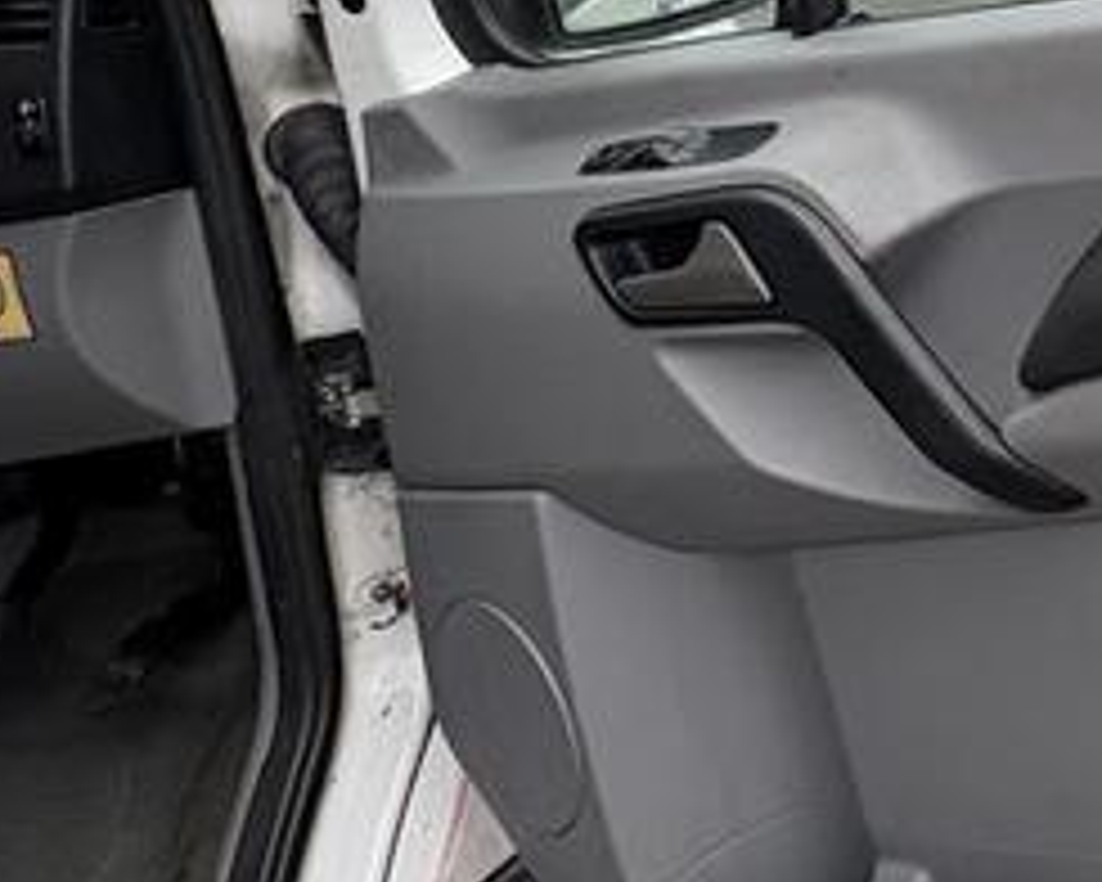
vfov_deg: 28.6
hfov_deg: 30.2
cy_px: 27
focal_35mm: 50
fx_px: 1631
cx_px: 1403
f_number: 2.2
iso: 80
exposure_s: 1/99
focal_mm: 2.22
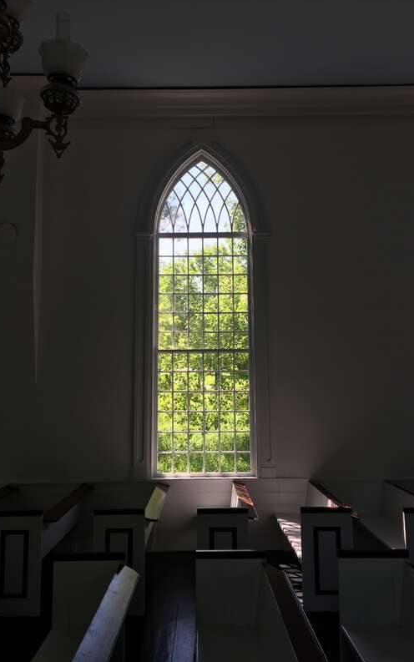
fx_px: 559
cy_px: 330
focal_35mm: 31
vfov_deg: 61.2
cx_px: 200
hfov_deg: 40.6
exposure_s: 1/300
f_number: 2.2
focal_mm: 4.15
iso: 25
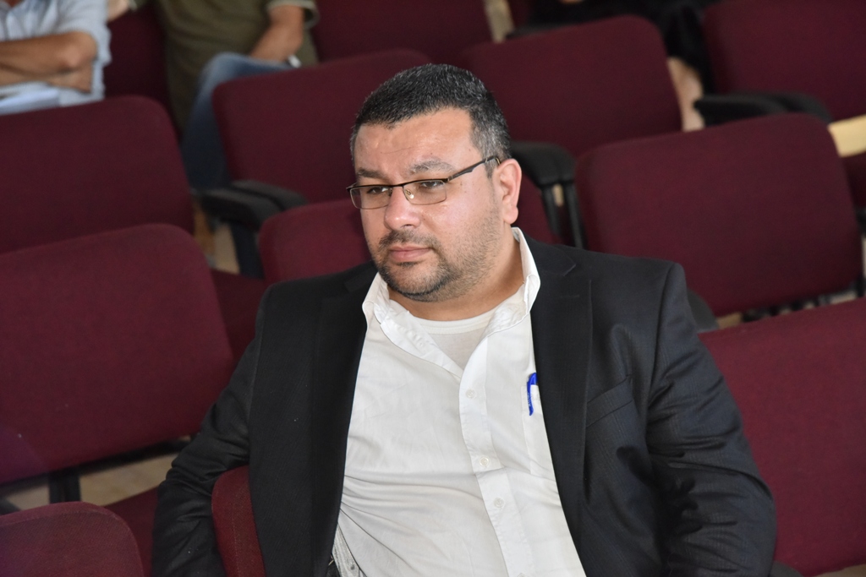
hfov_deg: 17.1
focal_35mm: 120
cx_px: 433
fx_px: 2887
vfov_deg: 11.4
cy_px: 288
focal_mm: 120
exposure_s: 1/60
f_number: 7.1
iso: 3200
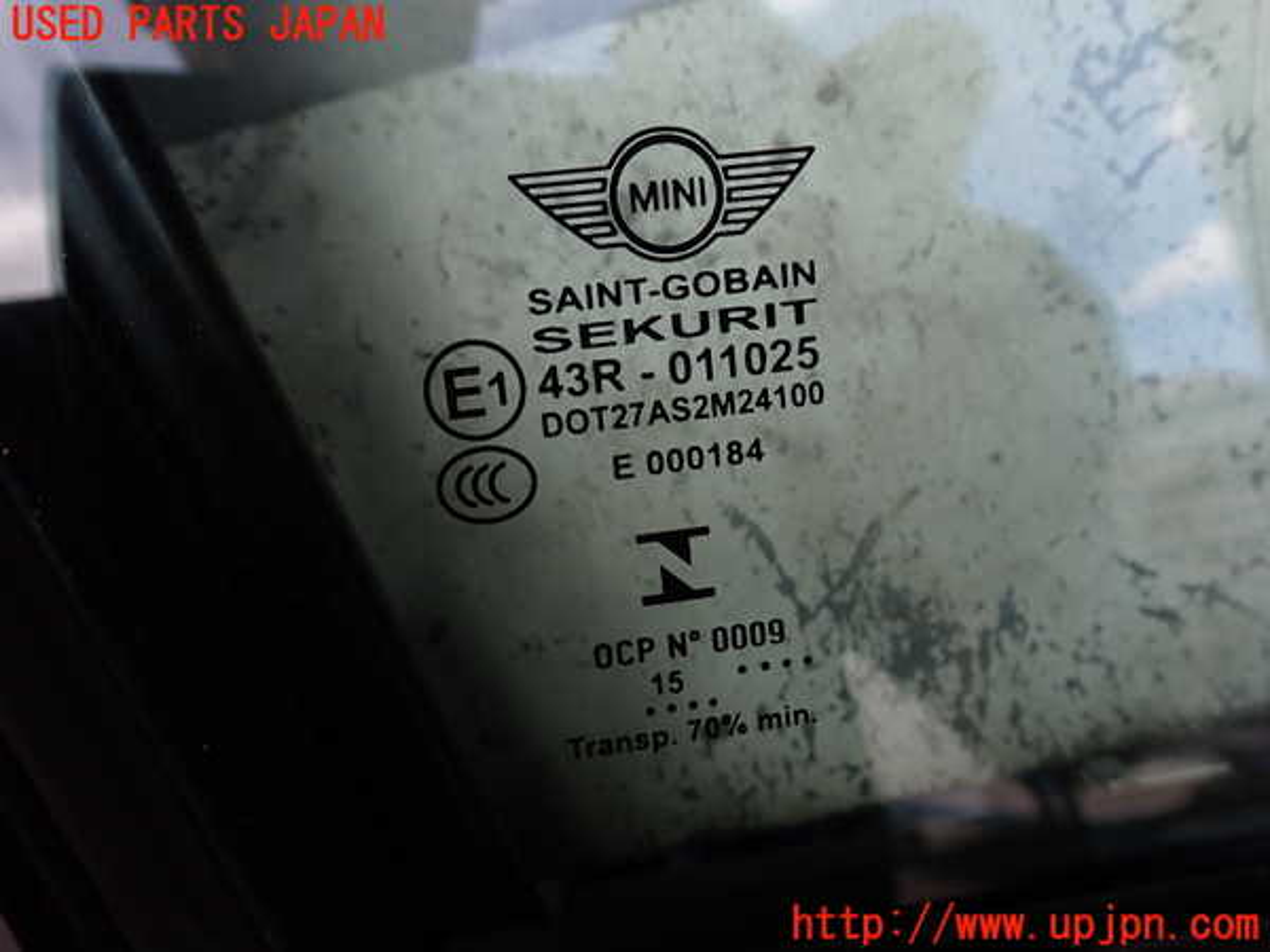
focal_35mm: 30
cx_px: 635
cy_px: 476
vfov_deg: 46.8
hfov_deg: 60.0
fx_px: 1101
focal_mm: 5.4
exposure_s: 1/320
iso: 100
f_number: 3.2
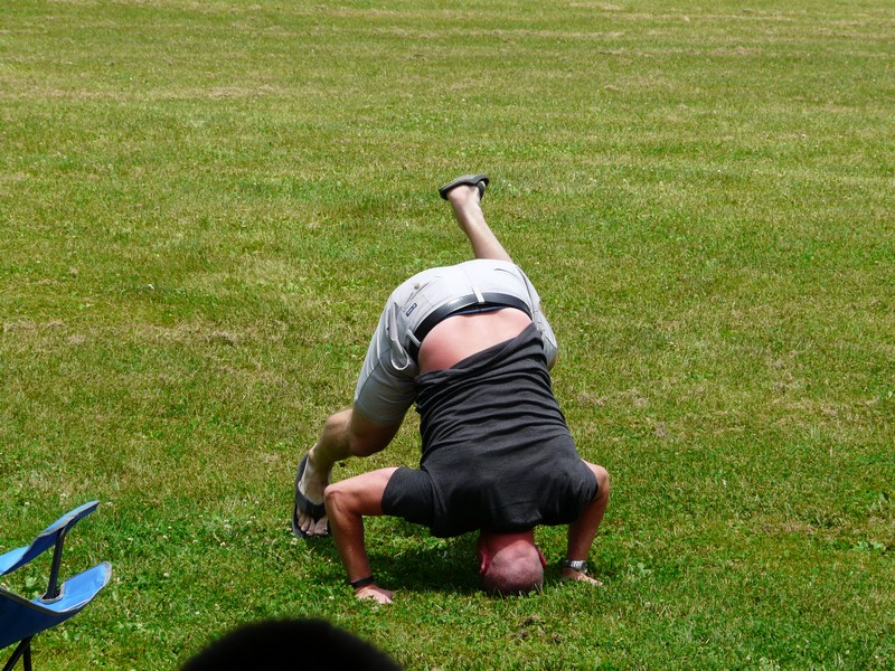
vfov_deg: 8.5
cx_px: 448
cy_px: 336
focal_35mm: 175
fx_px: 4525
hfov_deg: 11.3
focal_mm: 28.8
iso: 100
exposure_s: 1/320
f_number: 5.6
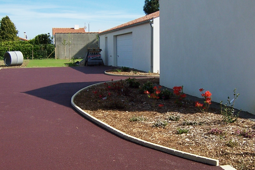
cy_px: 96
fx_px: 361
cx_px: 128
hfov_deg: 38.9
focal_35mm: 51
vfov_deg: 26.5
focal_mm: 5.5
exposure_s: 1/750
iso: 80
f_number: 4
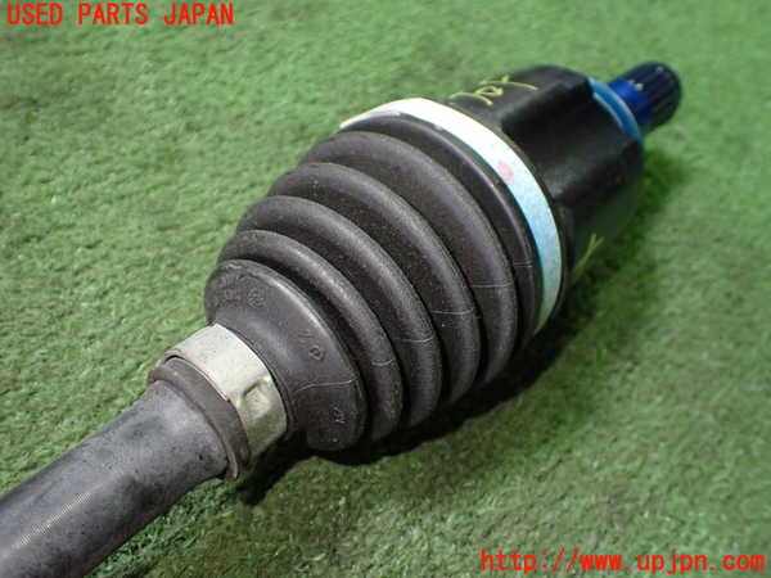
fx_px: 668
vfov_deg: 46.8
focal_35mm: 30
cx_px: 386
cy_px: 289
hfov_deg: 60.0
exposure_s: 1/125
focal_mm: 5.4
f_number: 2.3
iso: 800
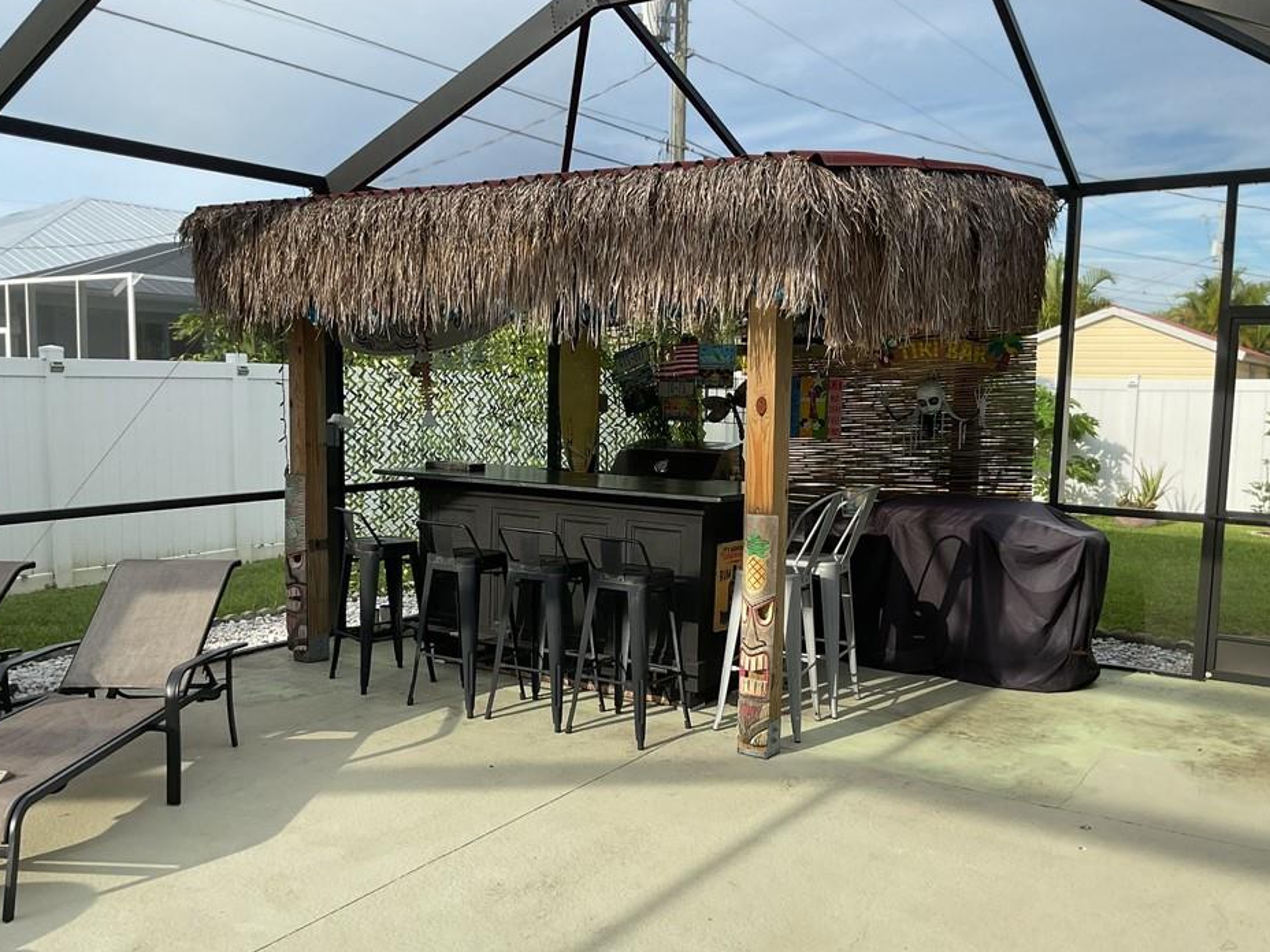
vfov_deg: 44.1
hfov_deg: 56.8
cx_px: 660
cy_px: 516
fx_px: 1174
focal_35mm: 32
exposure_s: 1/524
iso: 16
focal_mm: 3
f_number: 1.8
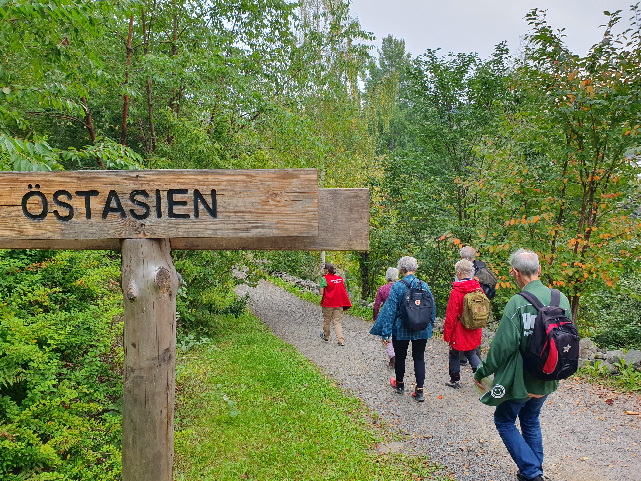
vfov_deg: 53.1
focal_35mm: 26
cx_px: 320
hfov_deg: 67.3
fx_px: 481
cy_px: 240
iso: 50
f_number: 2.4
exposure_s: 1/215
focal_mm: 4.32
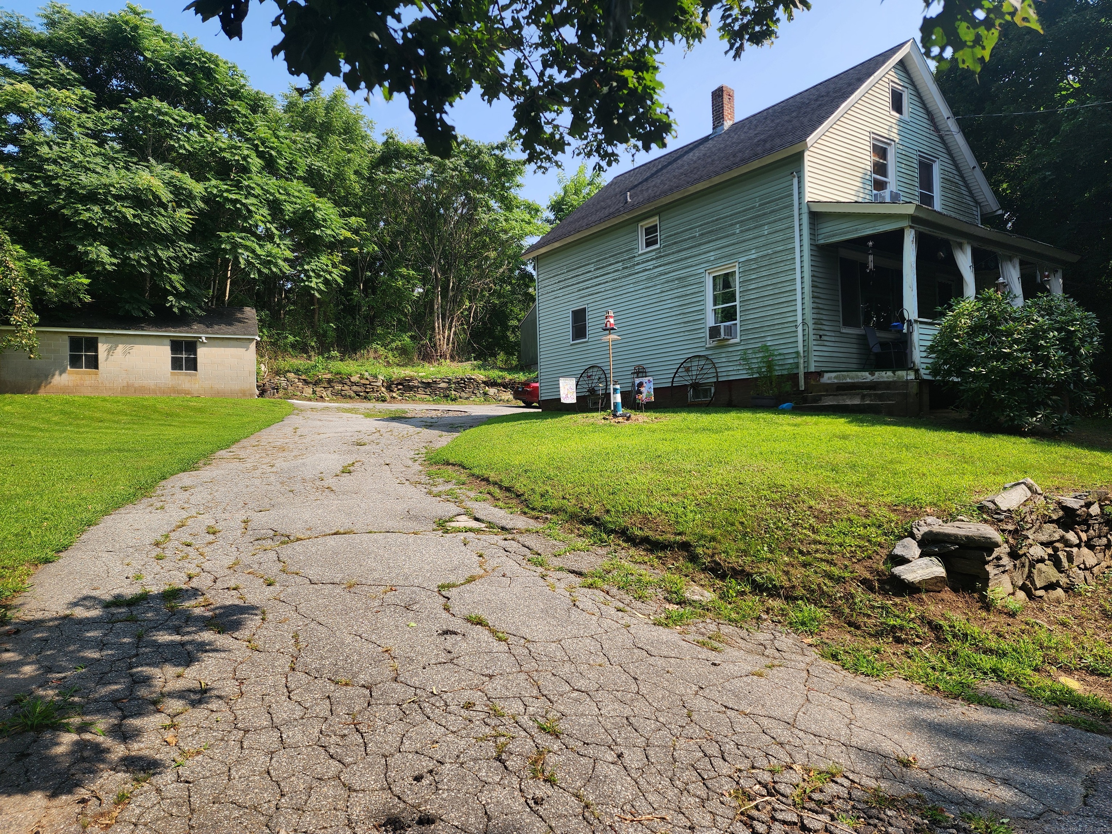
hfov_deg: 73.9
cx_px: 556
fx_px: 739
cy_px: 417
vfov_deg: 58.9
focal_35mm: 23
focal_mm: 6.4
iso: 12
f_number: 1.8
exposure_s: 1/553
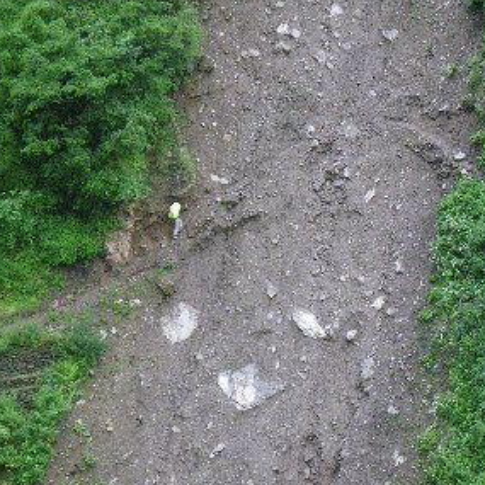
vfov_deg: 12.7
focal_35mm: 137
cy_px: 242
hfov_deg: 12.7
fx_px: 2172
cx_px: 260
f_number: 5.2
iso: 800
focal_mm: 20.6
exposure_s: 1/160
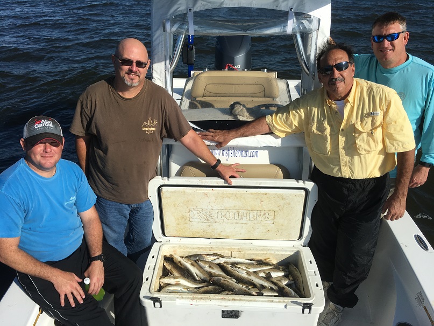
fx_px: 364
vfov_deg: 48.2
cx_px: 217
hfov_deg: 61.7
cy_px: 163
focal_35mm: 29
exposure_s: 1/3205
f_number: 2.2
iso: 25
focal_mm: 4.15
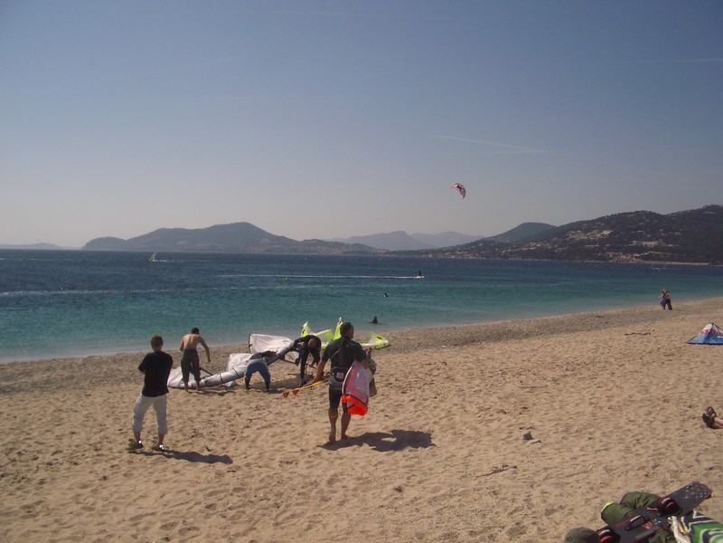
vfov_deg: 40.7
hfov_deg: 52.6
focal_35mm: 35
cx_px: 362
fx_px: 731
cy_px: 272
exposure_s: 1/2000
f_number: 4.3
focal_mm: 5.8
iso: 100
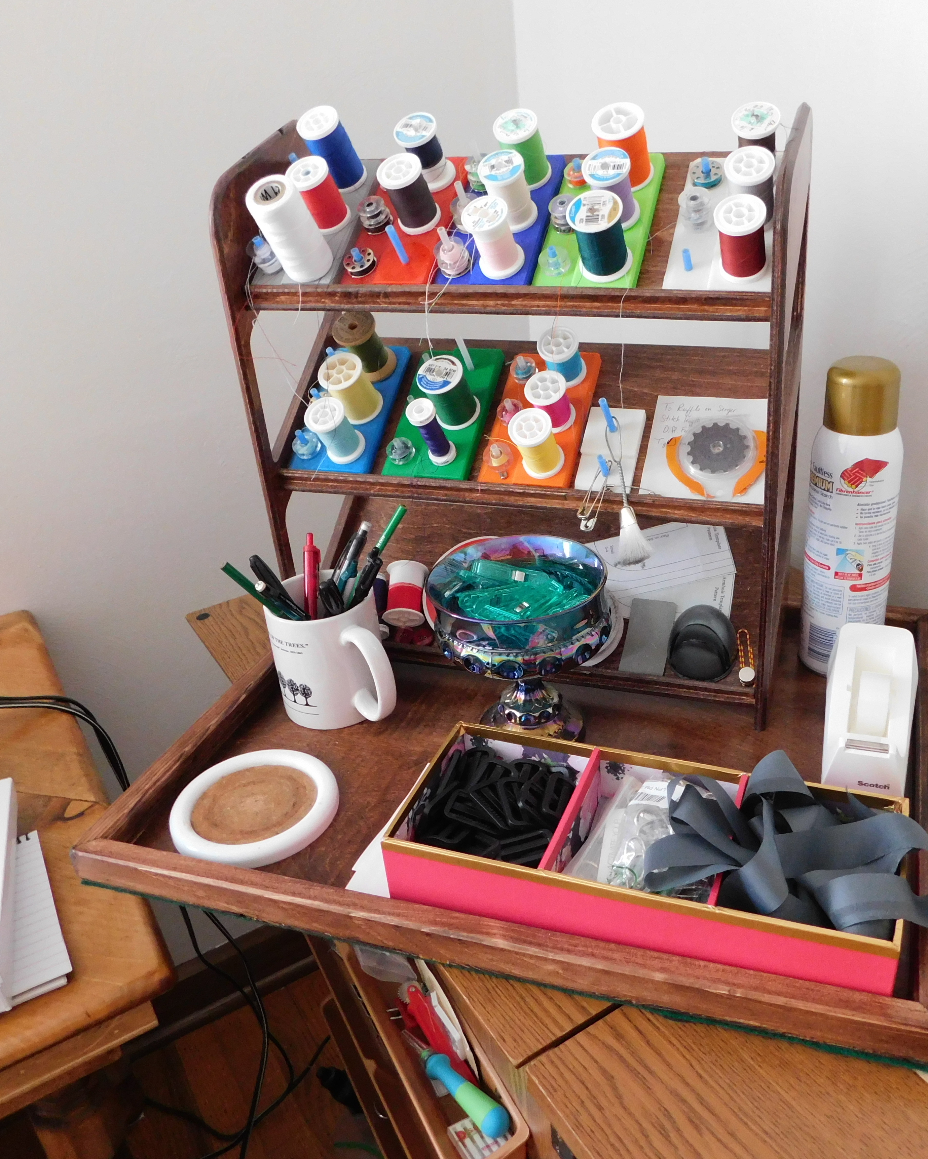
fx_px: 1030
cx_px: 563
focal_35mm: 30
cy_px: 579
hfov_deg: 48.2
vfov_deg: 58.8
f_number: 3
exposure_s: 1/10
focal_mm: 4
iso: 400
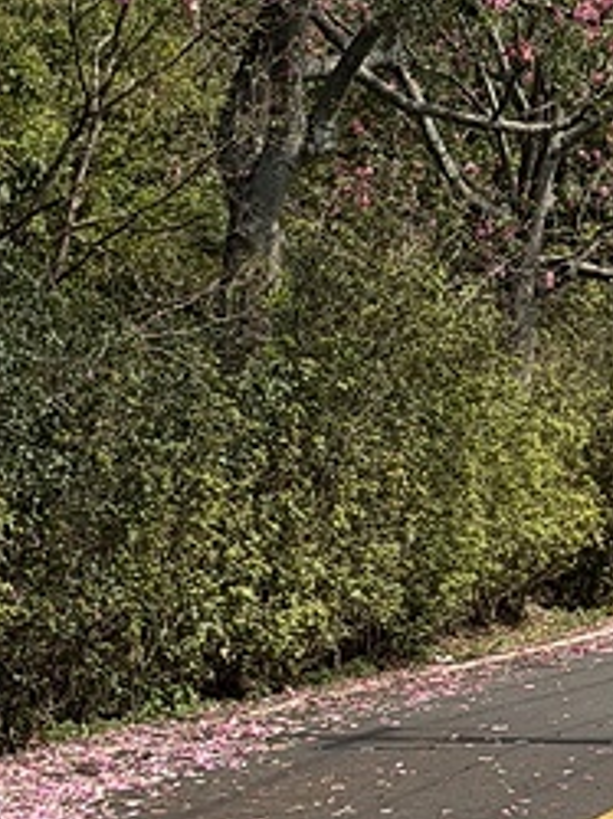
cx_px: 534
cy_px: -133
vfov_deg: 11.8
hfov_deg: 9.0
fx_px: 3879
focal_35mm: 164
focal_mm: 6.76
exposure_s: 1/7874
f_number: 1.78
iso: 80
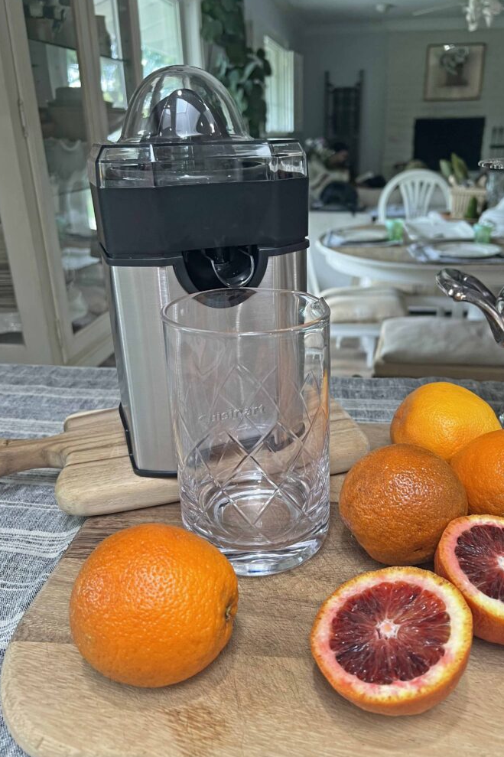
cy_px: 382
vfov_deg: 65.5
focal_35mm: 28
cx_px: 287
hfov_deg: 46.3
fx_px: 588
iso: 100
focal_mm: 5.7
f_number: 1.5
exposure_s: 1/60
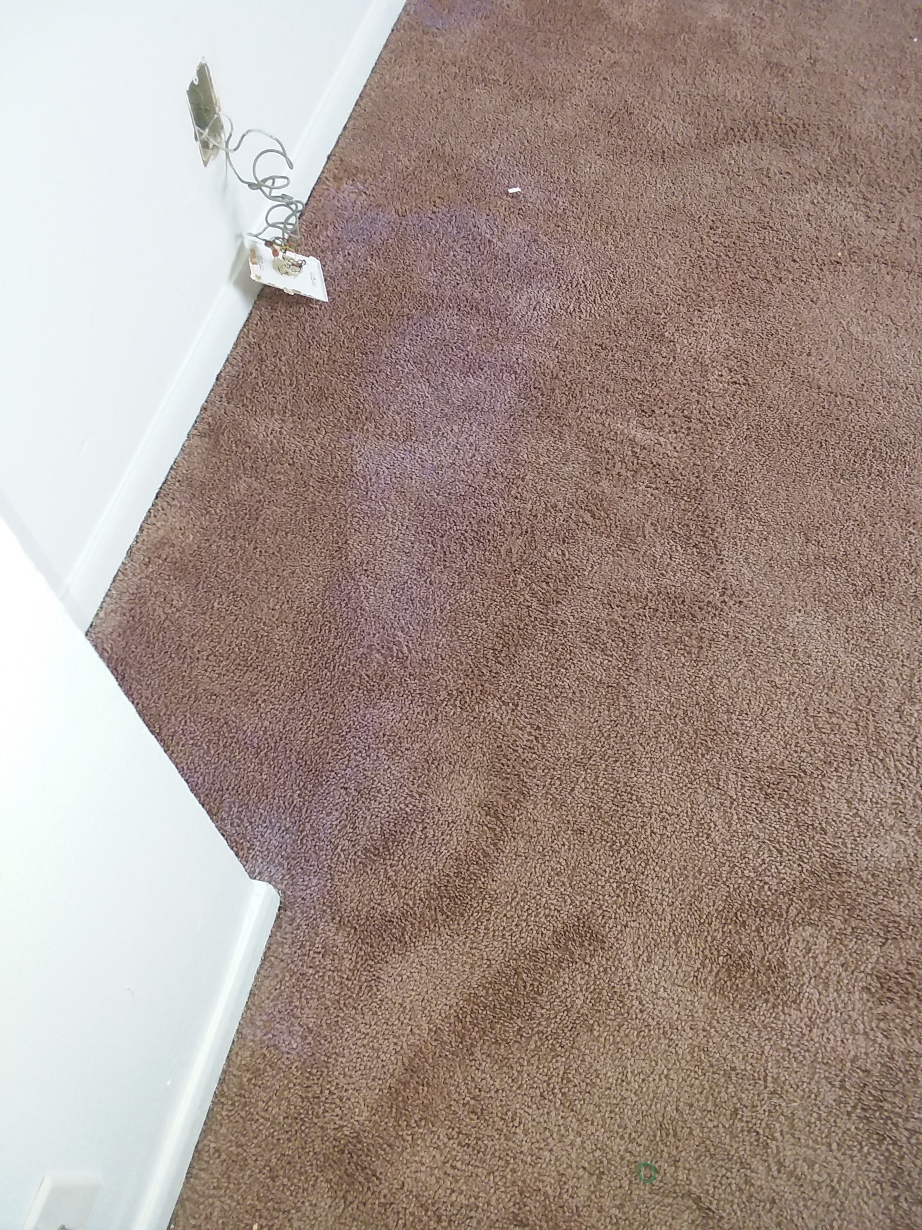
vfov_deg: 61.7
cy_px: 615
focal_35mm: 29
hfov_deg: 48.2
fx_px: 1030
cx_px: 461
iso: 64
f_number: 1.9
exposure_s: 1/30
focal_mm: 2.47
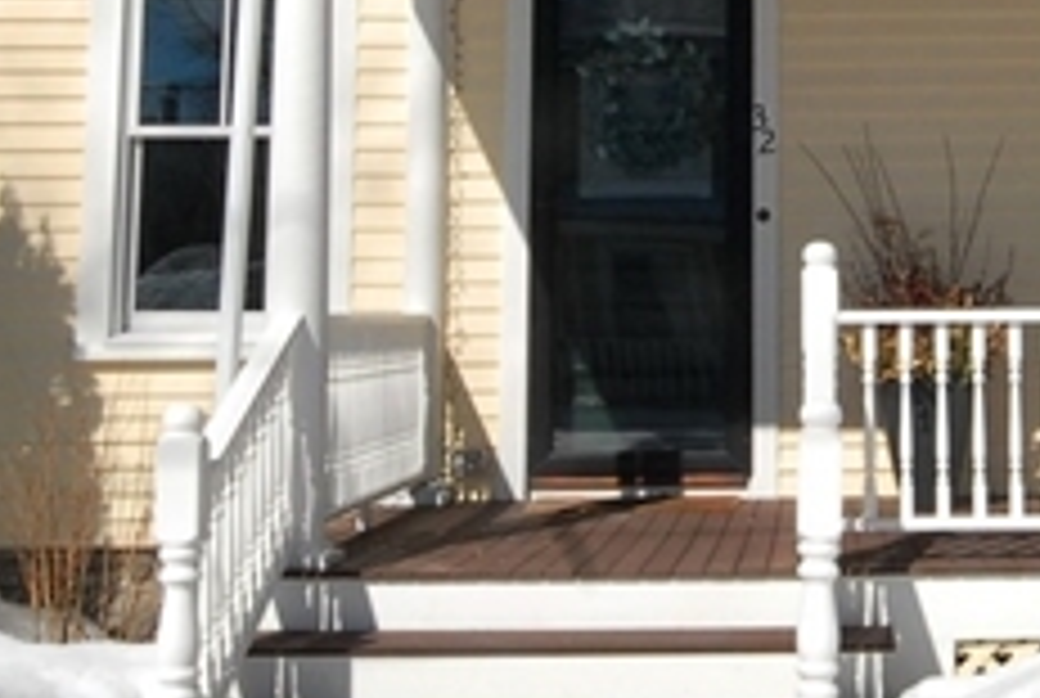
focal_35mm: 73
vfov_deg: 18.4
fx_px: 2119
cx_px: 887
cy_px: 68
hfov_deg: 26.8
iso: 200
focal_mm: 11
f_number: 18
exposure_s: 1/100
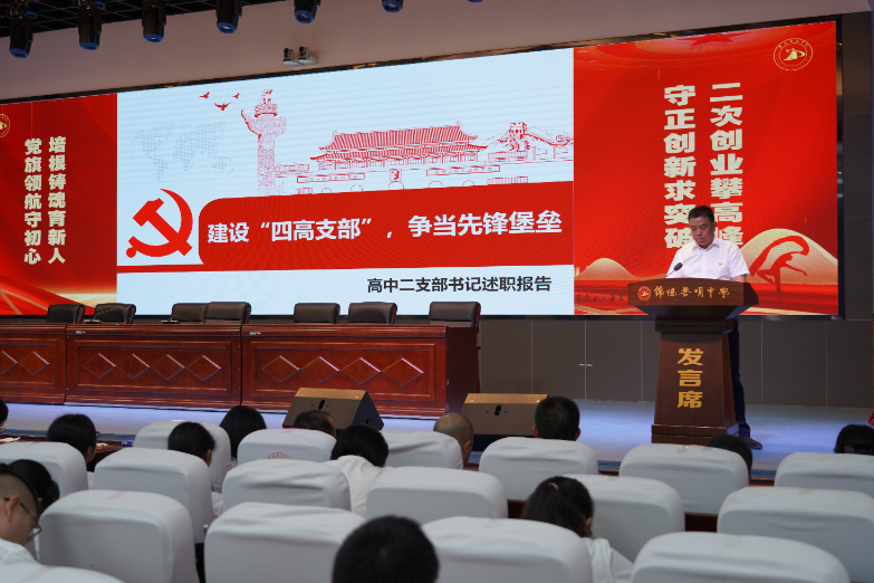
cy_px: 289
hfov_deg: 41.9
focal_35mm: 47
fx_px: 1141
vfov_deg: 28.6
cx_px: 436
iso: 250
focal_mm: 46
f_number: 4
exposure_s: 1/50
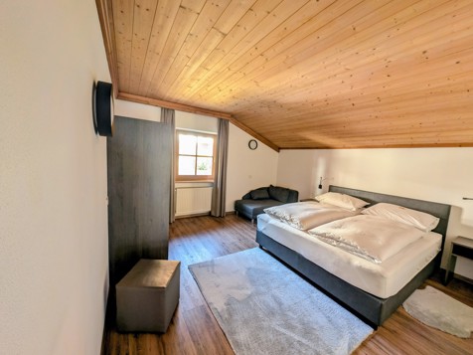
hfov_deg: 110.5
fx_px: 164
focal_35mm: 12
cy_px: 178
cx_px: 236
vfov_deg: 94.5
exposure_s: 1/15
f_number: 1.95
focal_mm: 2.23
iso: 77
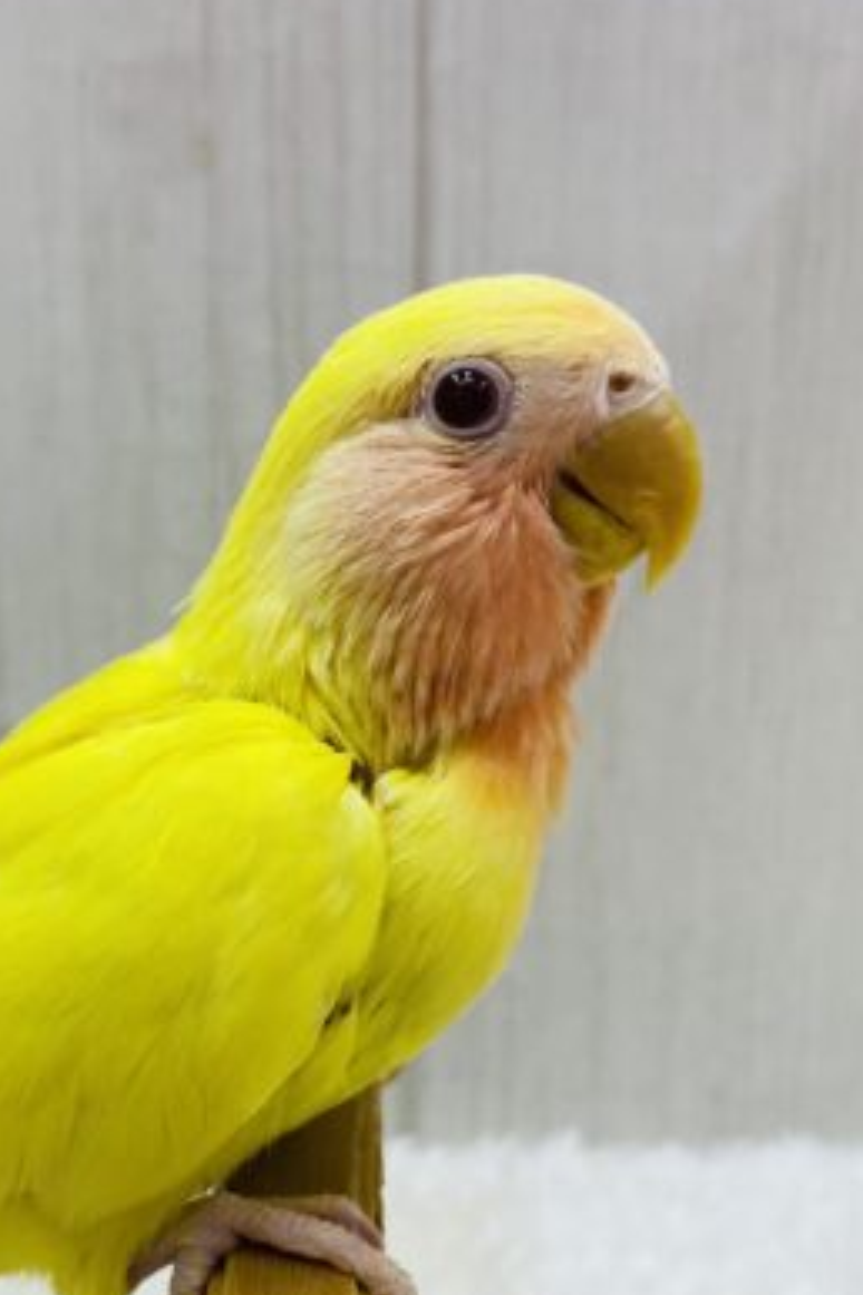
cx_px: 181
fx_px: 1546
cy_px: 756
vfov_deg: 45.3
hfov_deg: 30.5
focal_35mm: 43
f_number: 1.8
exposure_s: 1/100
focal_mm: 4.25
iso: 80
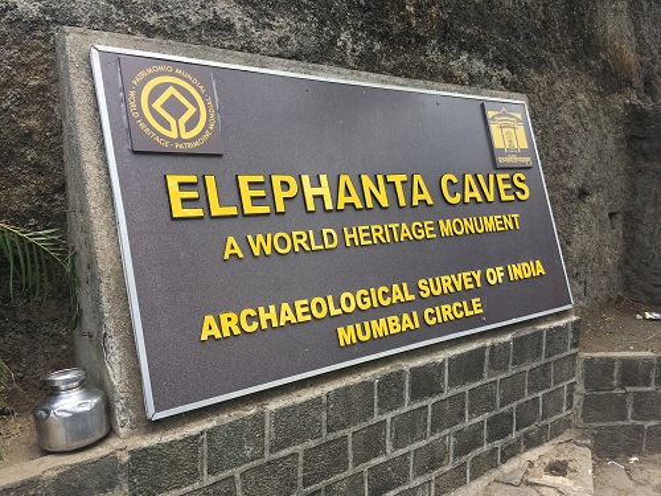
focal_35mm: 29
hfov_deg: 61.7
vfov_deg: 48.2
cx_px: 330
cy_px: 248
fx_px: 554
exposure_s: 1/301
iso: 25
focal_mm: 4.15
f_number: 2.2
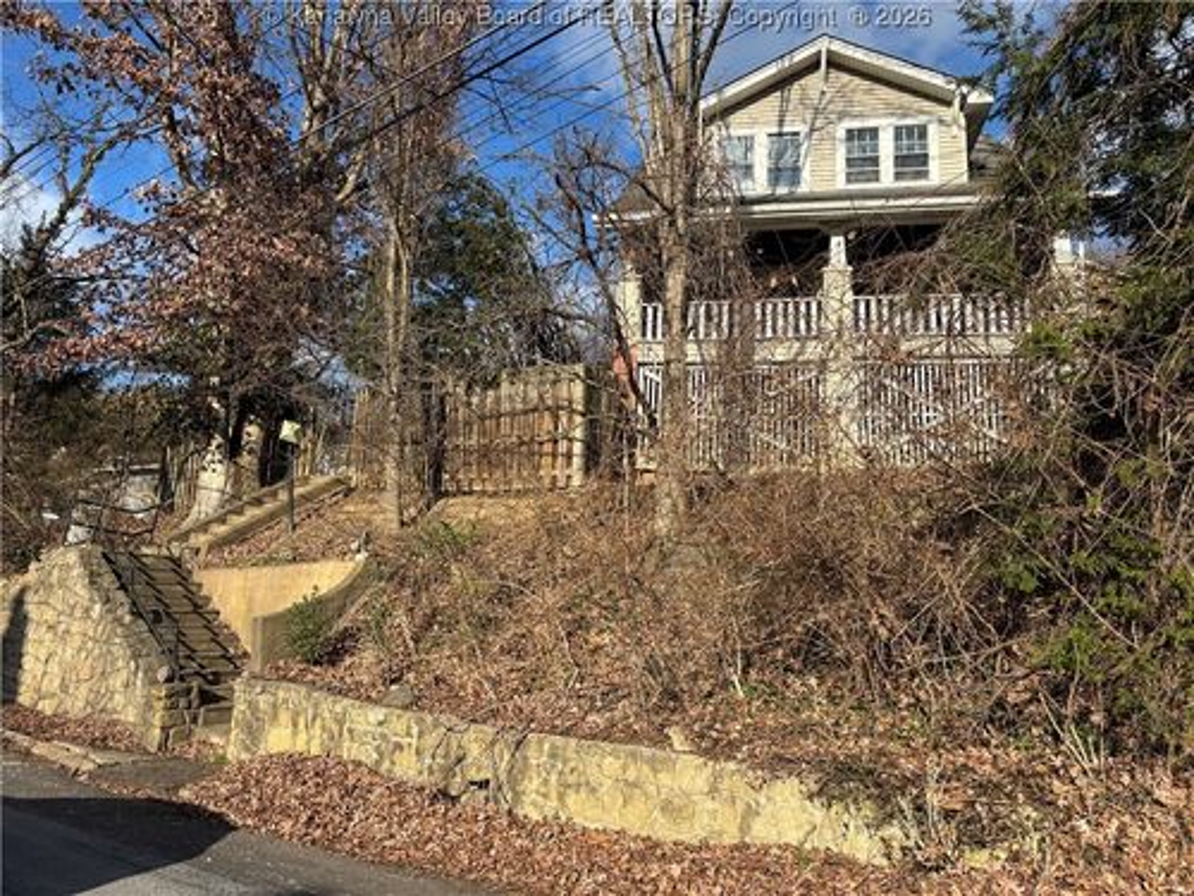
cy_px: 448
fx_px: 897
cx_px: 597
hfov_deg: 67.3
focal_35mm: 26
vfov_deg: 53.1
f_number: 1.6
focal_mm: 5.96
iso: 50
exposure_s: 1/2151
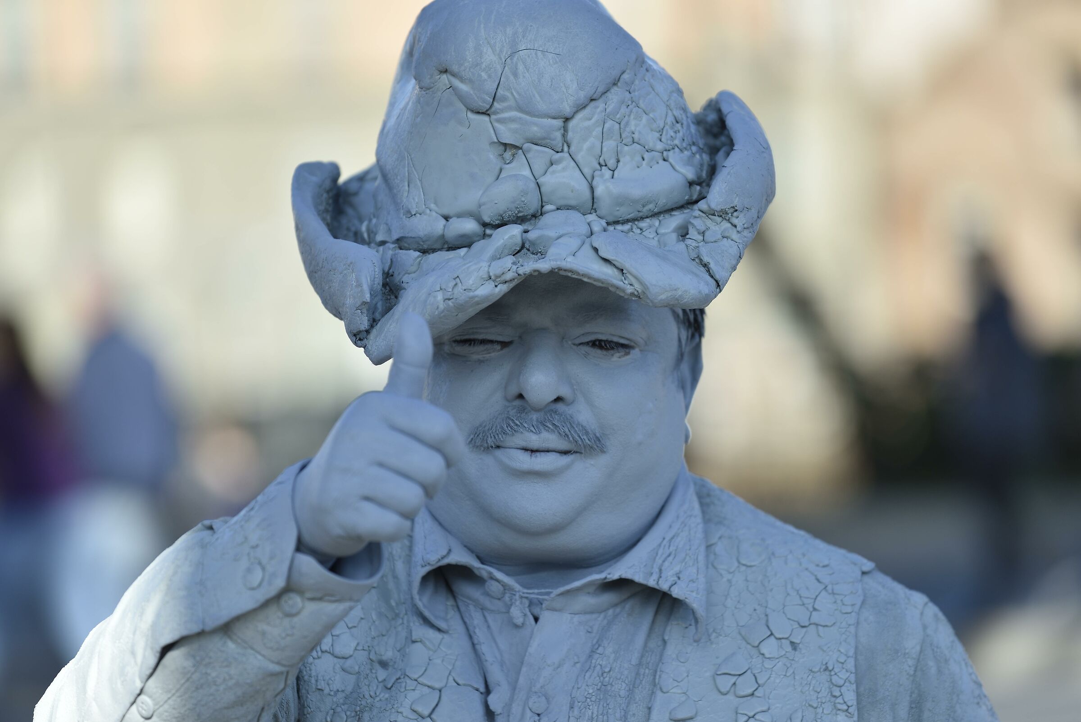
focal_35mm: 200
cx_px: 540
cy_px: 361
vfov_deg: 6.9
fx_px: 6007
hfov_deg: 10.3
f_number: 4.5
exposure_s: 1/500
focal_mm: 200
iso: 100
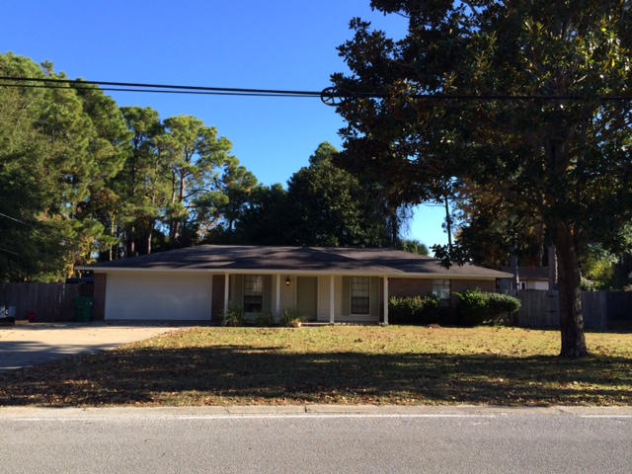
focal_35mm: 30
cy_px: 237
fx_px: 548
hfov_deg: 60.0
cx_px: 316
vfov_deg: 46.8
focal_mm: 4.12
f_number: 2.2
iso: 32
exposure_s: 1/892
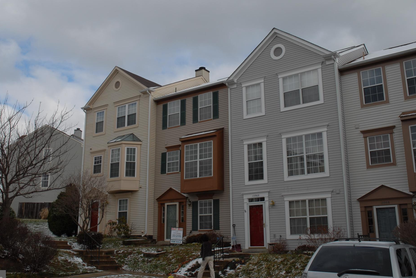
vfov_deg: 33.5
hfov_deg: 48.3
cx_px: 187
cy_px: 132
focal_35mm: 40
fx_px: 463
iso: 100
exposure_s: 1/100
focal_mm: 24
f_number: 11
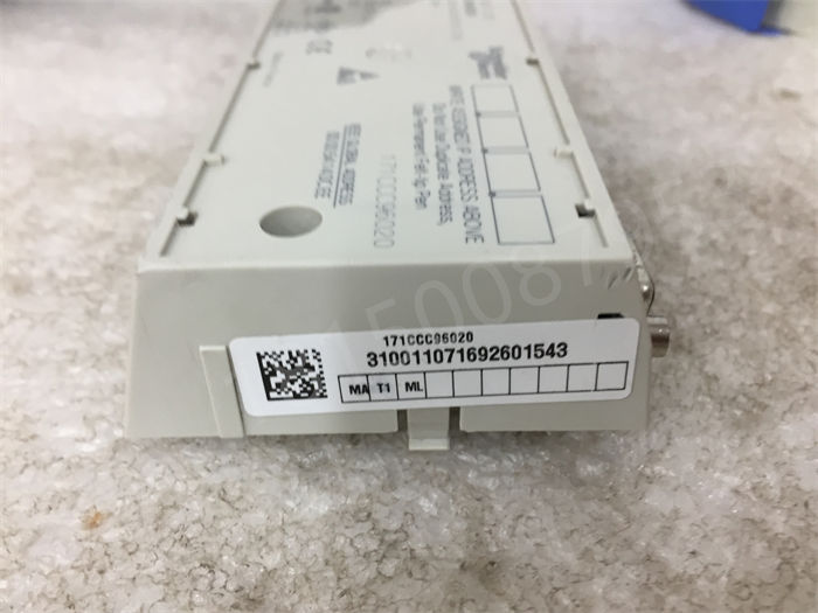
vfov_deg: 48.2
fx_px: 685
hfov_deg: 61.7
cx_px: 409
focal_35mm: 29
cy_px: 306
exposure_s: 1/33
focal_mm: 4.15
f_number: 2.2
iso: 80
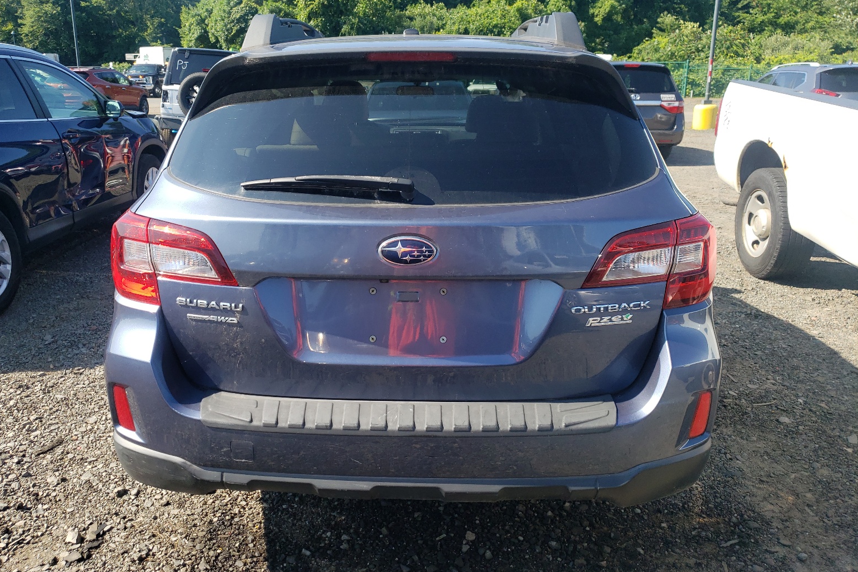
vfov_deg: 46.4
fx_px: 667
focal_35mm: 28
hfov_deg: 65.5
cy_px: 262
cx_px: 415
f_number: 1.5
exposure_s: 1/1250
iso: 50
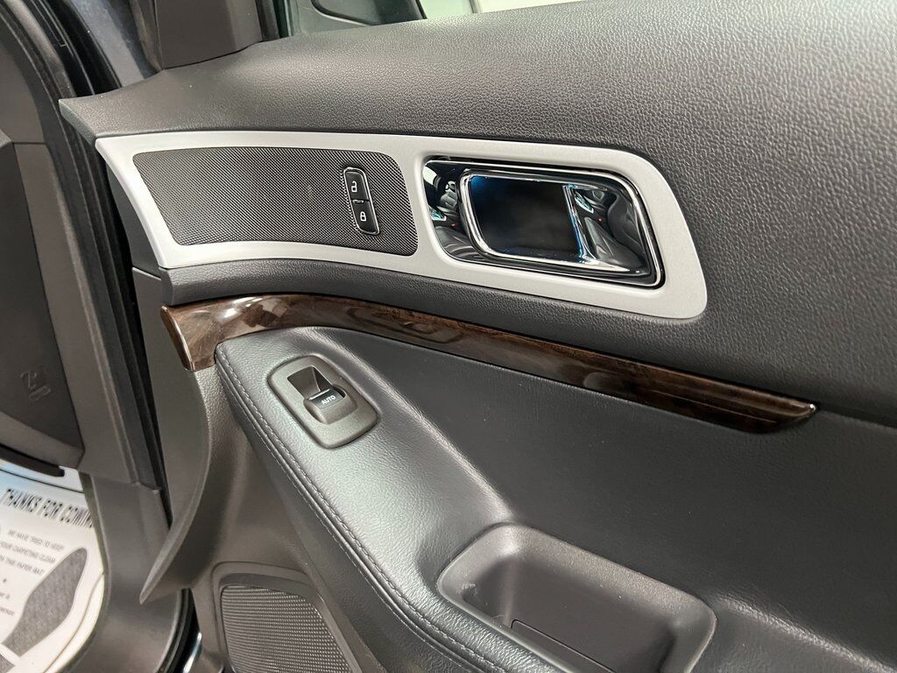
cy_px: 336
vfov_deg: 53.1
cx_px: 448
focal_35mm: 26
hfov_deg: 67.3
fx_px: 674
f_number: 1.5
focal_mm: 5.7
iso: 500
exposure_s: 1/60
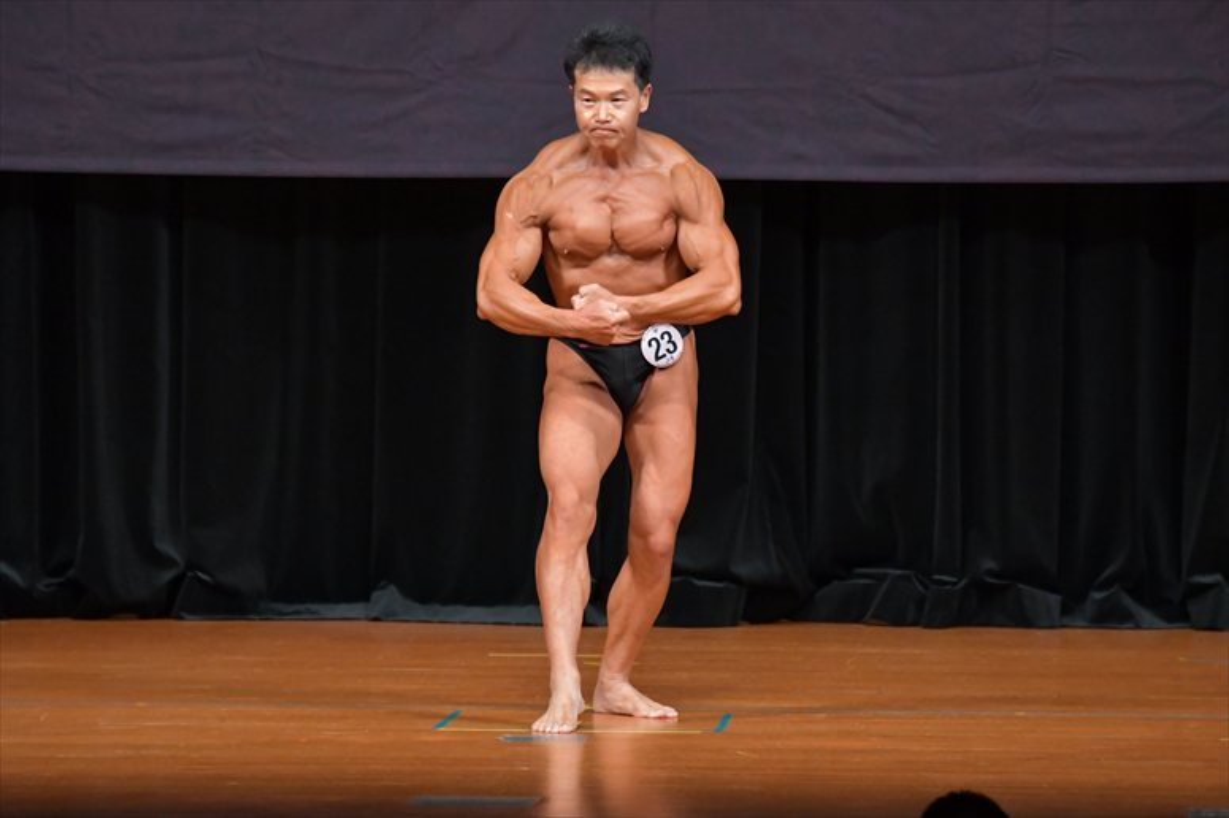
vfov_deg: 4.4
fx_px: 10749
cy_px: 409
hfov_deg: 6.5
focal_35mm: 315
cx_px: 614
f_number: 5.6
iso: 5000
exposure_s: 1/400
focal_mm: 210
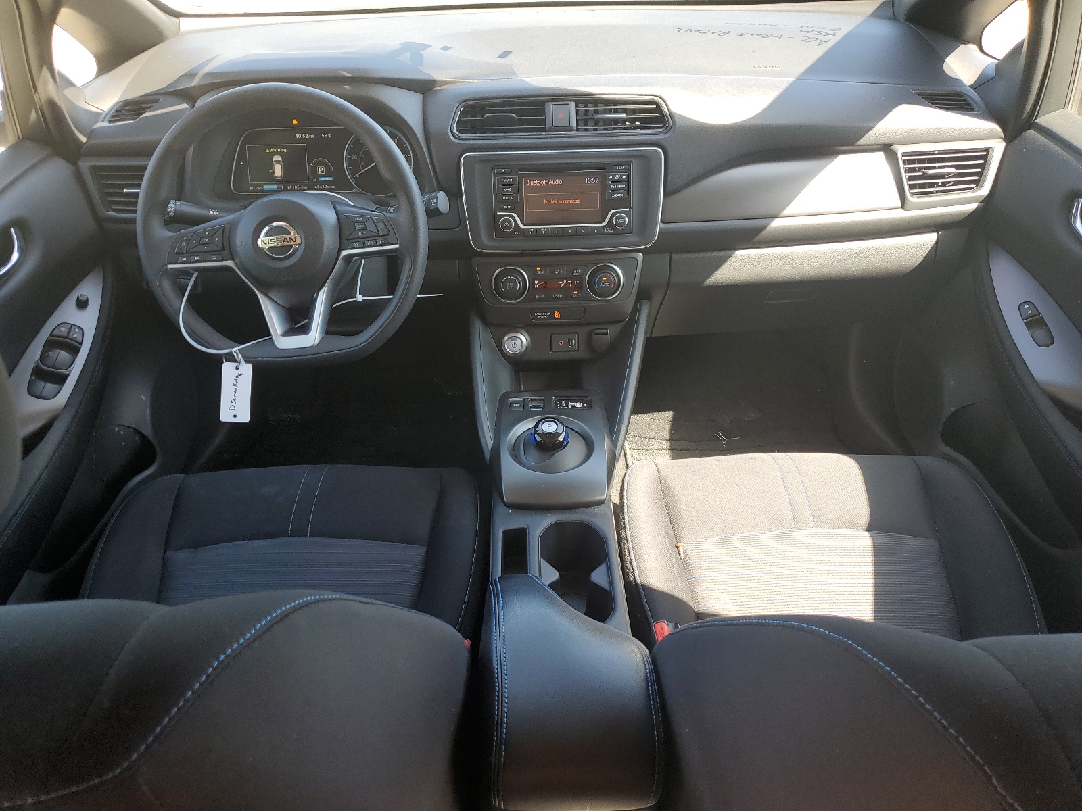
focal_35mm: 26
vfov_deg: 53.1
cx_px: 541
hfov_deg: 67.3
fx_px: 813
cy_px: 406
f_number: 1.5
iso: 50
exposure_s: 1/143
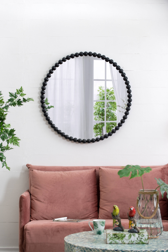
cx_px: 84
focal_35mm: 102
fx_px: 713
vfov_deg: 20.0
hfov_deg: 13.4
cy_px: 126
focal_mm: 102
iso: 200
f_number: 5
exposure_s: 1/10
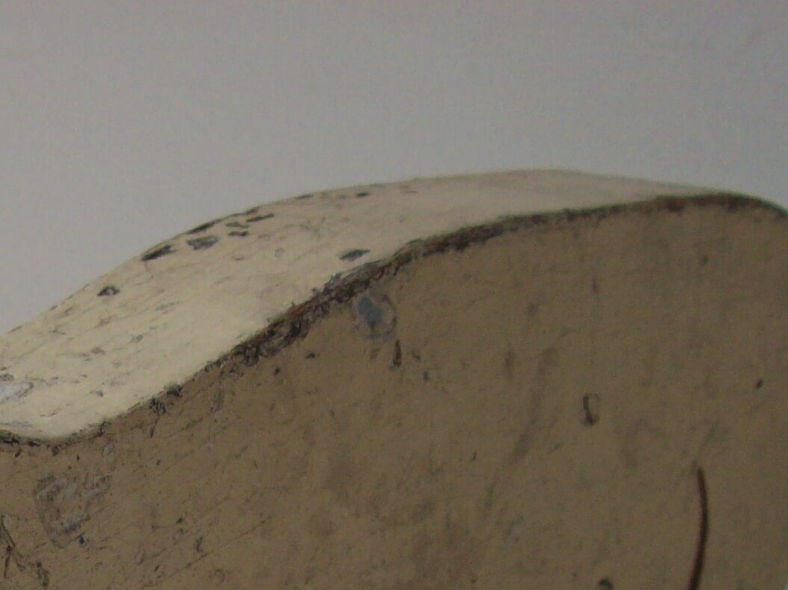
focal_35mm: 97
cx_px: 144
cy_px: 787
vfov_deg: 14.5
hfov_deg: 20.0
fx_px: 2207
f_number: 2.7
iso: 80
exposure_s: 1/390
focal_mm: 6
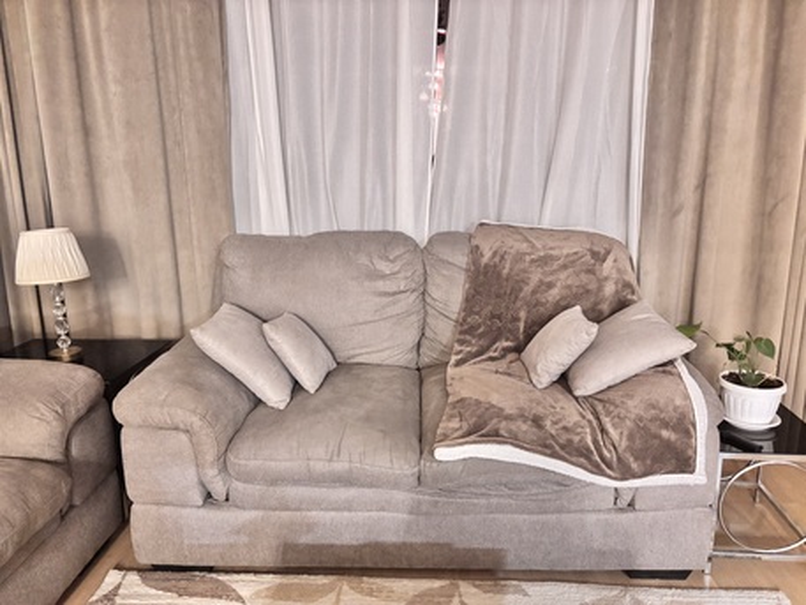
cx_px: 403
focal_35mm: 26
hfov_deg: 67.3
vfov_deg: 53.1
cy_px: 302
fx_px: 606
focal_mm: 5.96
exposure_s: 1/30
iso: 640
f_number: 1.6
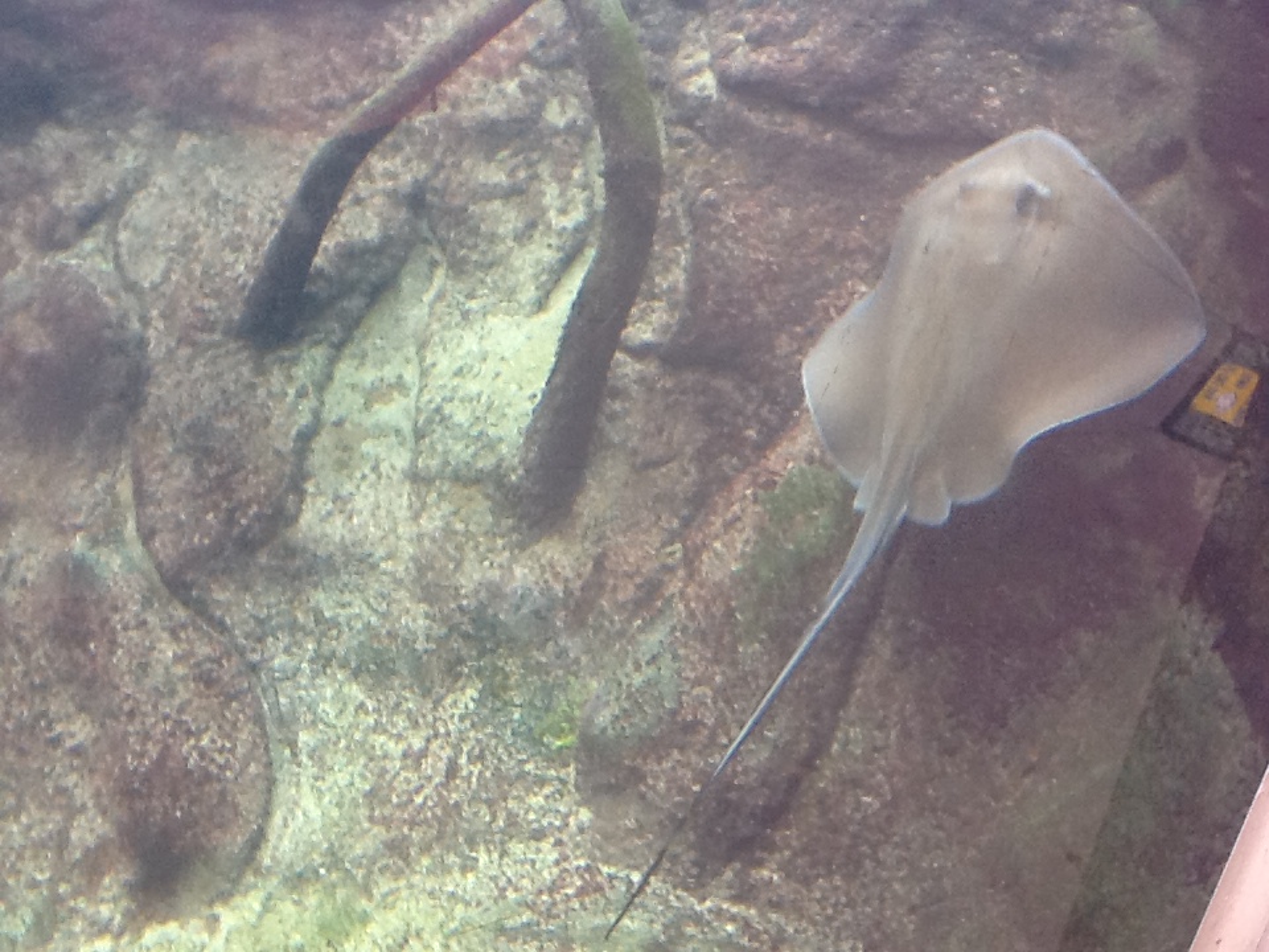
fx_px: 1173
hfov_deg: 56.8
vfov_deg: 44.2
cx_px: 634
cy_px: 476
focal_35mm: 32
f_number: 2.4
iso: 80
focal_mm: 2.03
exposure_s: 1/60
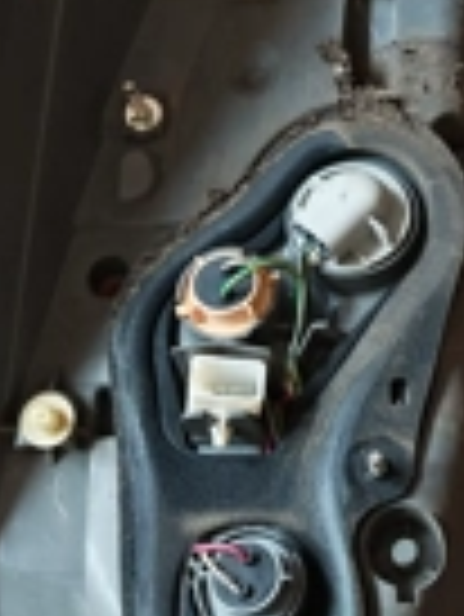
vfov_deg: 27.7
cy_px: 292
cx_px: 374
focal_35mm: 70
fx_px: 1249
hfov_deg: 20.8
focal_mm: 6.83
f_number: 2
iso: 250
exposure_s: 1/50
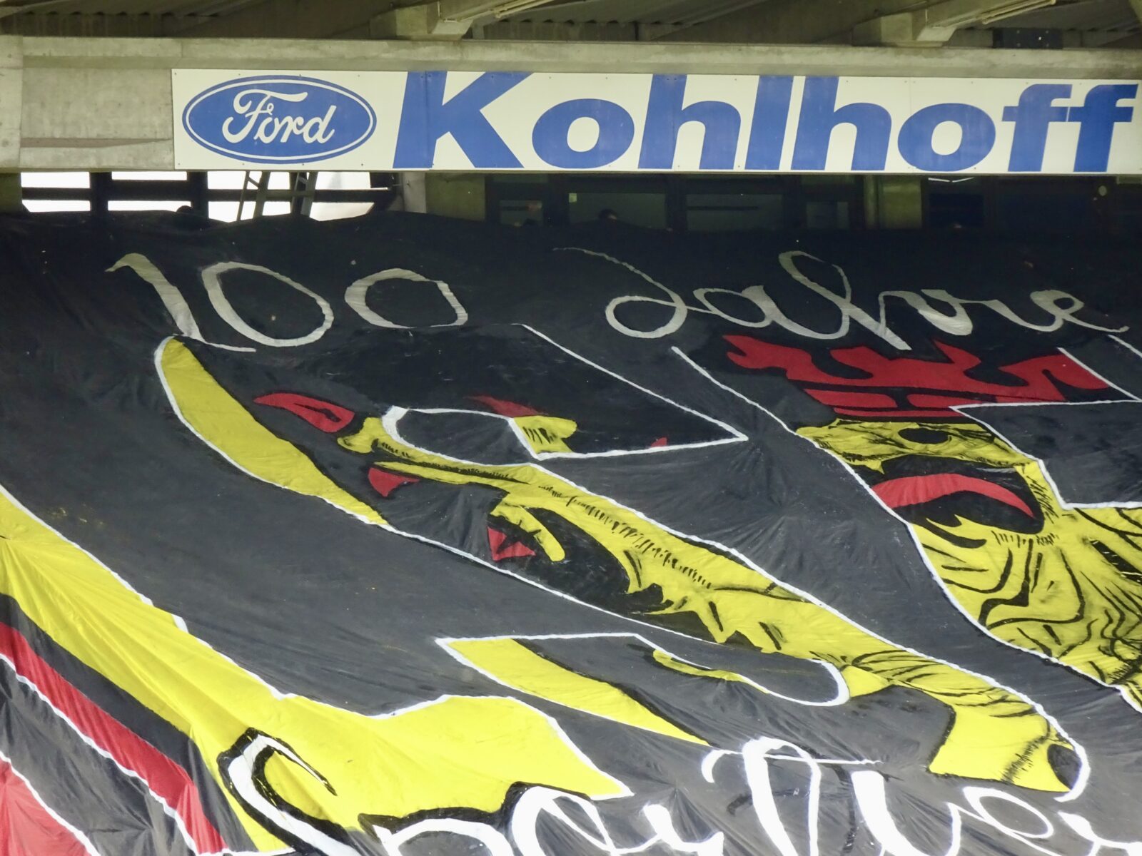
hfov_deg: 6.4
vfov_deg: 4.8
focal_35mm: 308
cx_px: 571
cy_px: 428
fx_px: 10161
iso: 500
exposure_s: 1/250
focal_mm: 52.59
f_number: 6.3
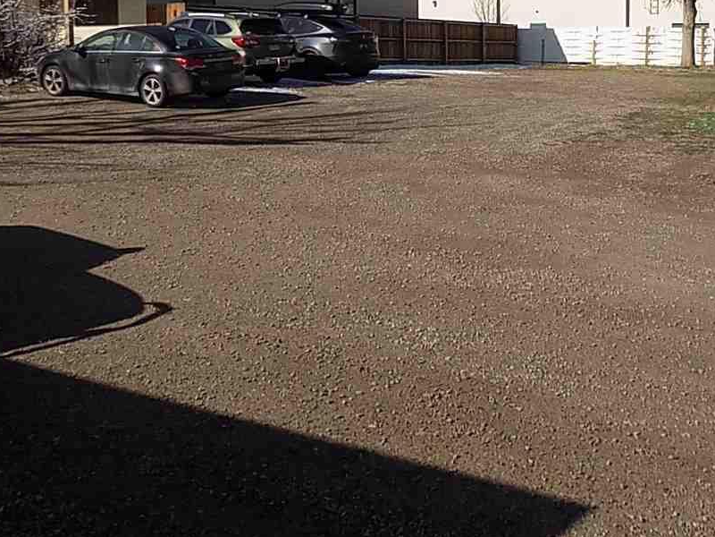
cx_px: 532
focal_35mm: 46
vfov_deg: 31.0
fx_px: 950
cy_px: 133
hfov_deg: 40.1
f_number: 9.9
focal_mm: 4
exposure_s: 1/160
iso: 80
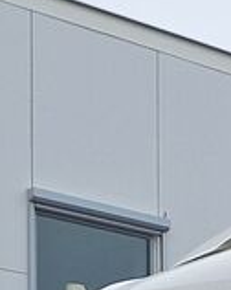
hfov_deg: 7.2
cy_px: 692
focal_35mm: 182
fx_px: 1558
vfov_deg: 9.5
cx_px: 761
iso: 40
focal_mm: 5.54
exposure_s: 1/912
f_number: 1.8
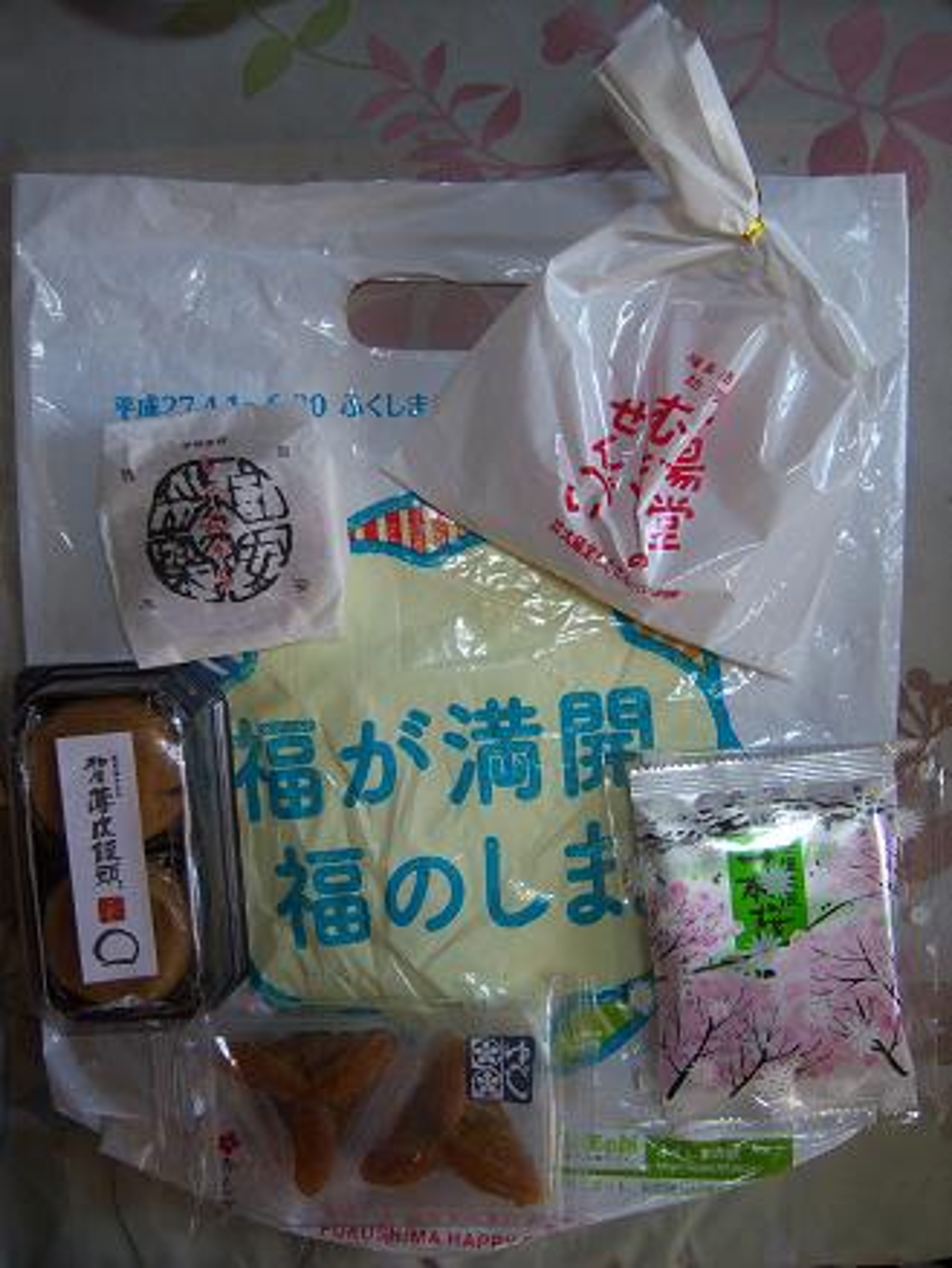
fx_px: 1319
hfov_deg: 39.7
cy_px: 634
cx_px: 476
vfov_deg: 51.3
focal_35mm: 36
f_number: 2.8
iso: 125
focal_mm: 7.5
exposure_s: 1/60
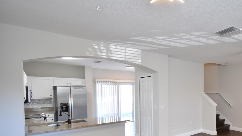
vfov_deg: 48.2
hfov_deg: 74.2
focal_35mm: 23
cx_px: 176
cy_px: 96
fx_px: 148
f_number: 3.5
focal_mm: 10
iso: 800
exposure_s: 1/90
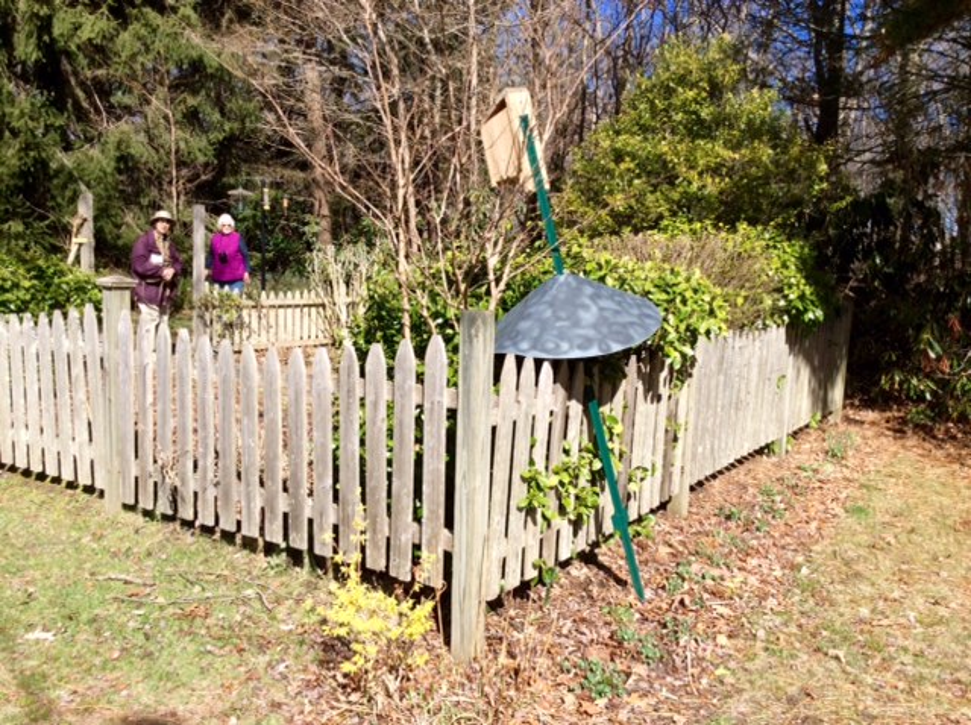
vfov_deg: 44.1
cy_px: 362
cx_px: 486
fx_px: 896
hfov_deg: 56.9
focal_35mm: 32
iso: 32
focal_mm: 3.3
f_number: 2.4
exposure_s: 1/1021
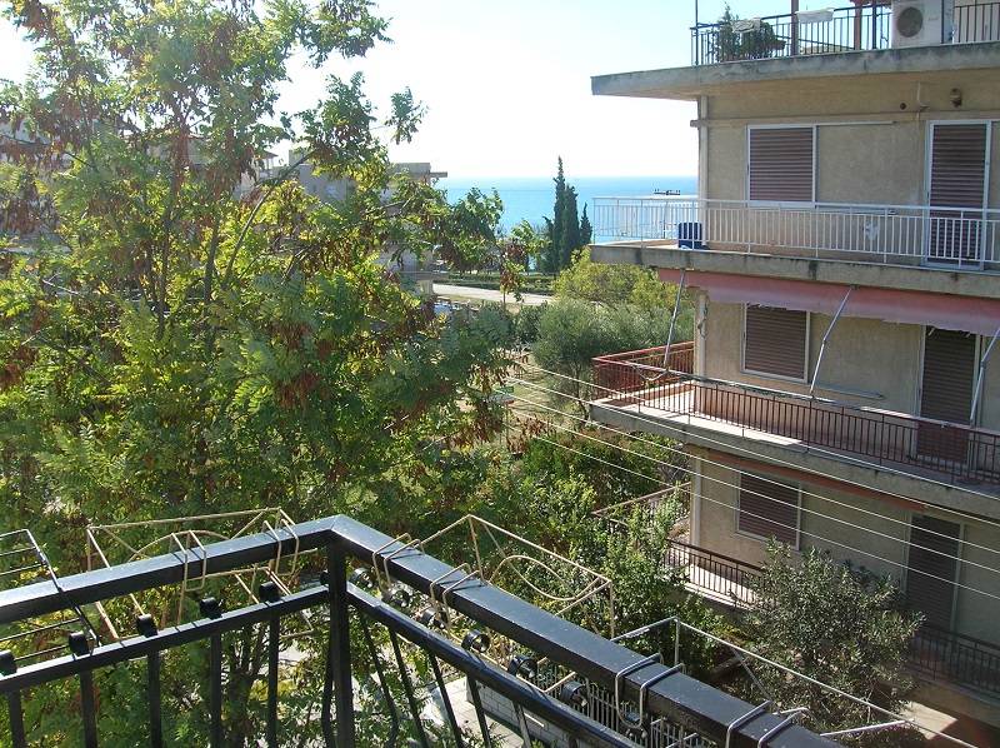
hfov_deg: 54.0
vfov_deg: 41.7
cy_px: 374
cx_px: 500
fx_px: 981
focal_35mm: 34
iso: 50
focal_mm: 5.7
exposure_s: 1/235
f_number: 4.9
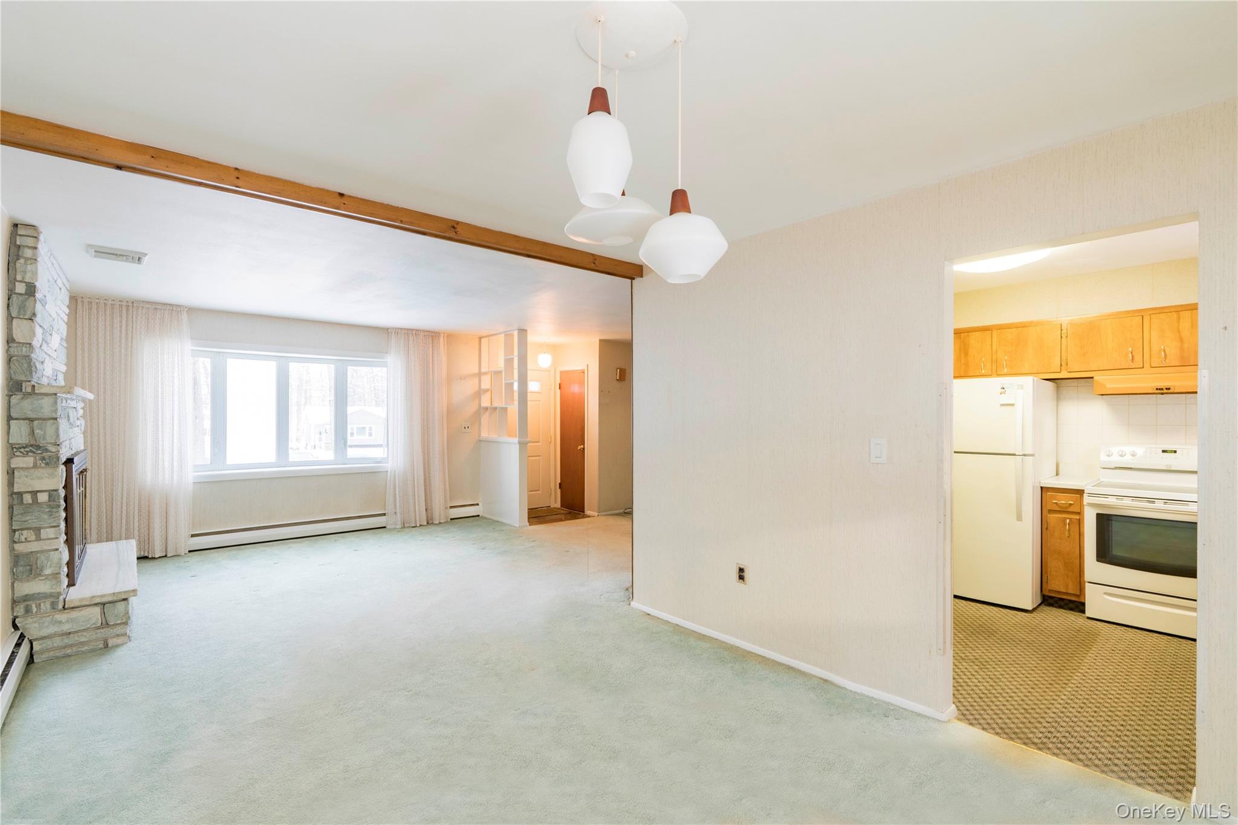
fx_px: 550
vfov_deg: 73.7
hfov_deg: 96.7
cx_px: 619
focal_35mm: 16
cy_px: 412
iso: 400
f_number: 9
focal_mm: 16
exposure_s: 1/3
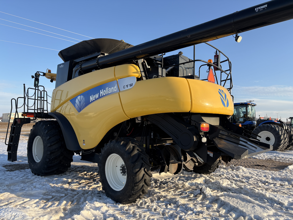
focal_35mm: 26
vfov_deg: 53.1
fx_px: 220
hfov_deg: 67.3
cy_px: 110
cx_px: 146
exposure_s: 1/1517
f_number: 1.6
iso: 50
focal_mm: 5.96
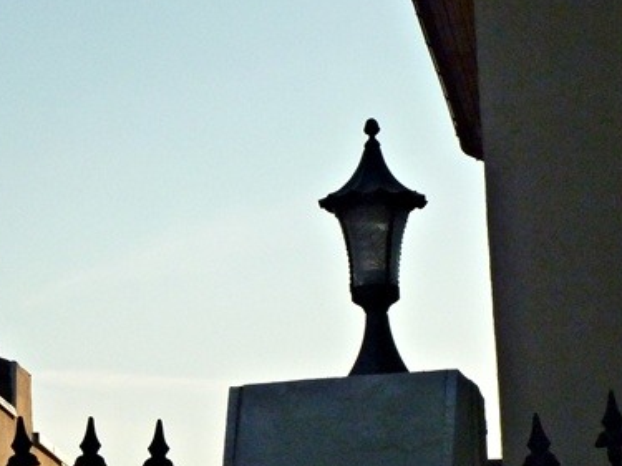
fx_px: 2263
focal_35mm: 126
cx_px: 81
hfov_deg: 15.5
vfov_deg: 11.7
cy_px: 371
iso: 400
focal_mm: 9.7
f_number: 6.3
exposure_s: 1/1300
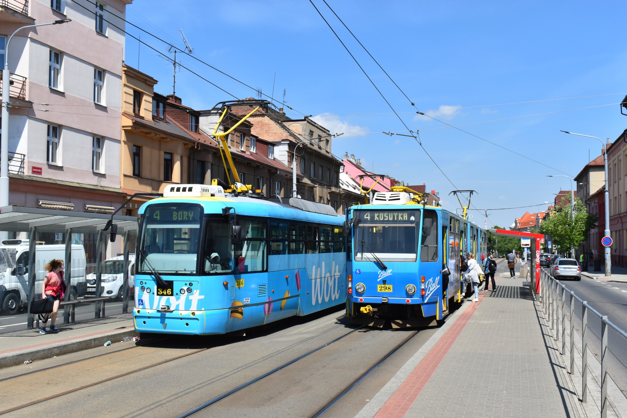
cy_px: 209
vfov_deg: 34.2
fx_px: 679
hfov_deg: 49.5
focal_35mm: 39
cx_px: 314
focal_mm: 26
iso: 200
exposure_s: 1/400
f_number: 10
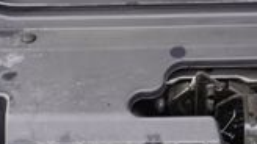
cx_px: 210
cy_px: -75
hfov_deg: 21.5
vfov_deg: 11.8
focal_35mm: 98
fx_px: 667
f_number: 4
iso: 200
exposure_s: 1/160
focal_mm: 16
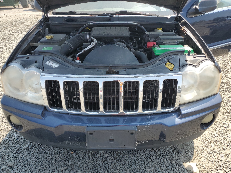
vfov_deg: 53.1
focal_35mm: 26
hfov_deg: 67.3
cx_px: 116
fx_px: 174
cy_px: 86
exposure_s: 1/1111
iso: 50
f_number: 1.5
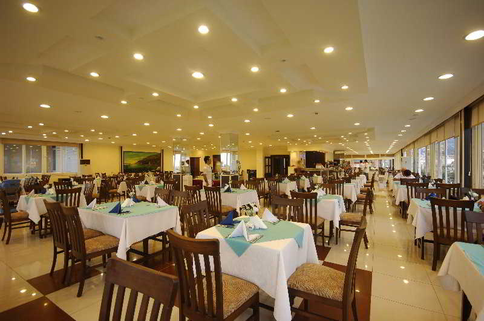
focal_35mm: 16
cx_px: 242
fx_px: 222
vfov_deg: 71.9
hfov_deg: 95.1
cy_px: 160
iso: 100
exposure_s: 1/3
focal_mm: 11
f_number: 5.6
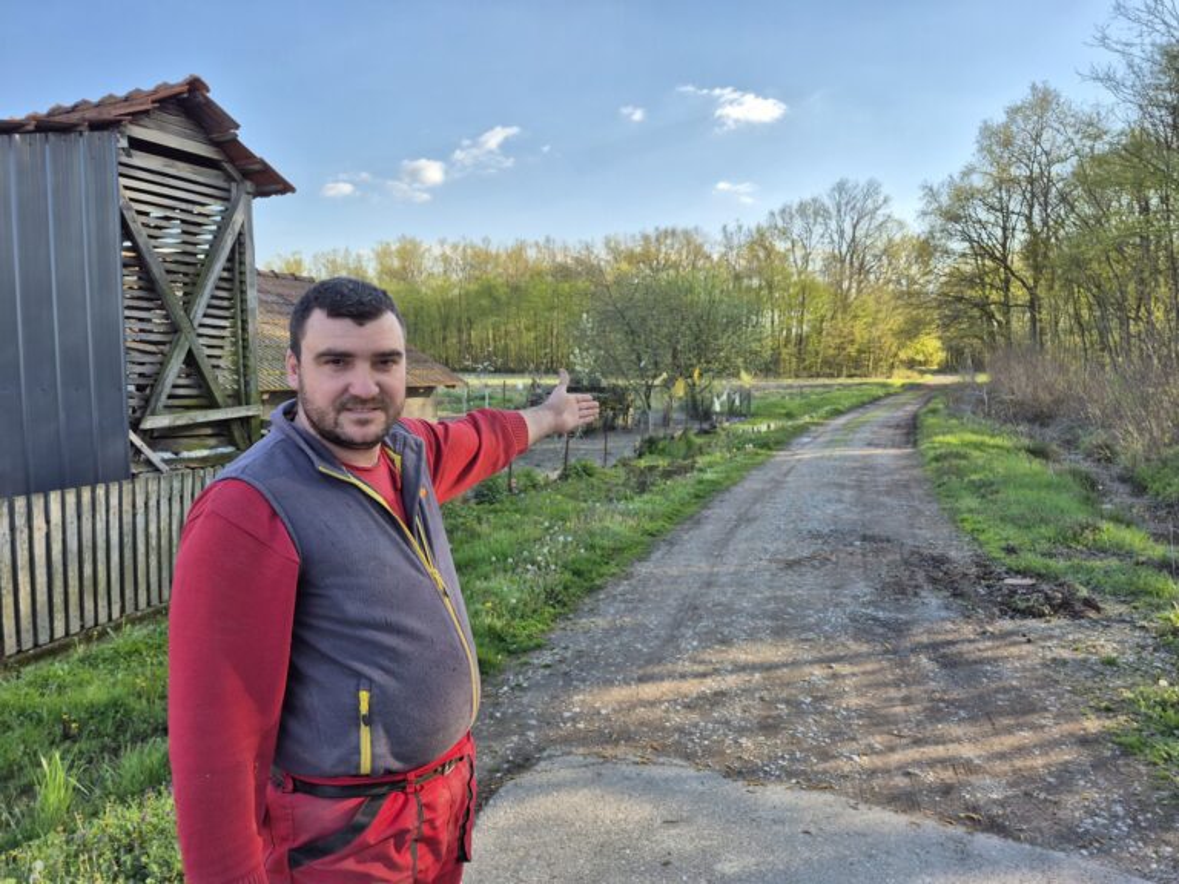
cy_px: 442
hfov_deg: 73.9
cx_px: 590
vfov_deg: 58.9
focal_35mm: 23
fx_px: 783
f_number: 1.8
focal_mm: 5.4
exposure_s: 1/988
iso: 25
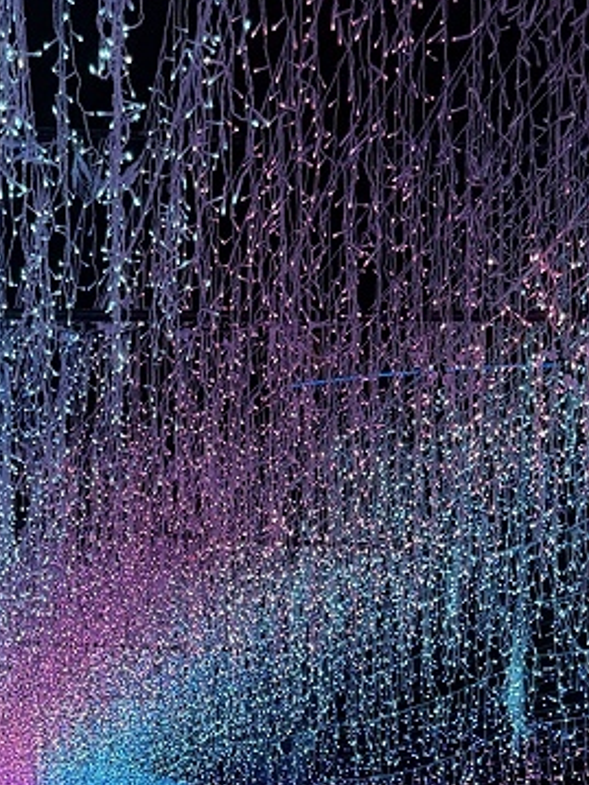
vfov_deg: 30.7
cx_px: 70
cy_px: 828
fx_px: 1294
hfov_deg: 25.0
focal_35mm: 57
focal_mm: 6.76
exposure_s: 1/171
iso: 80
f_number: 1.78
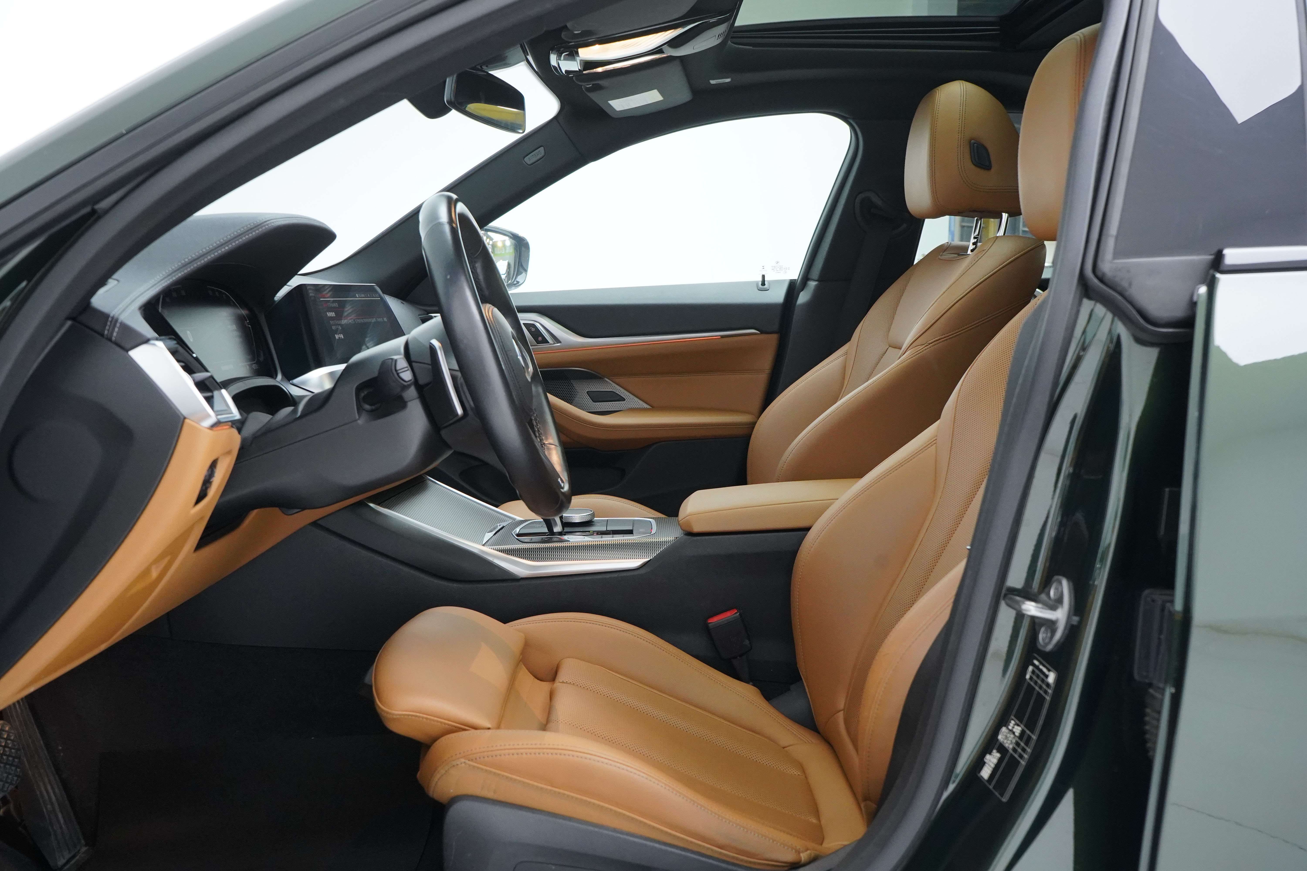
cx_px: 654
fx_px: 1162
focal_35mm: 32
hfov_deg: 58.7
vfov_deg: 41.1
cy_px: 436
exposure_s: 1/50
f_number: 7.1
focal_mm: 32
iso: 3200
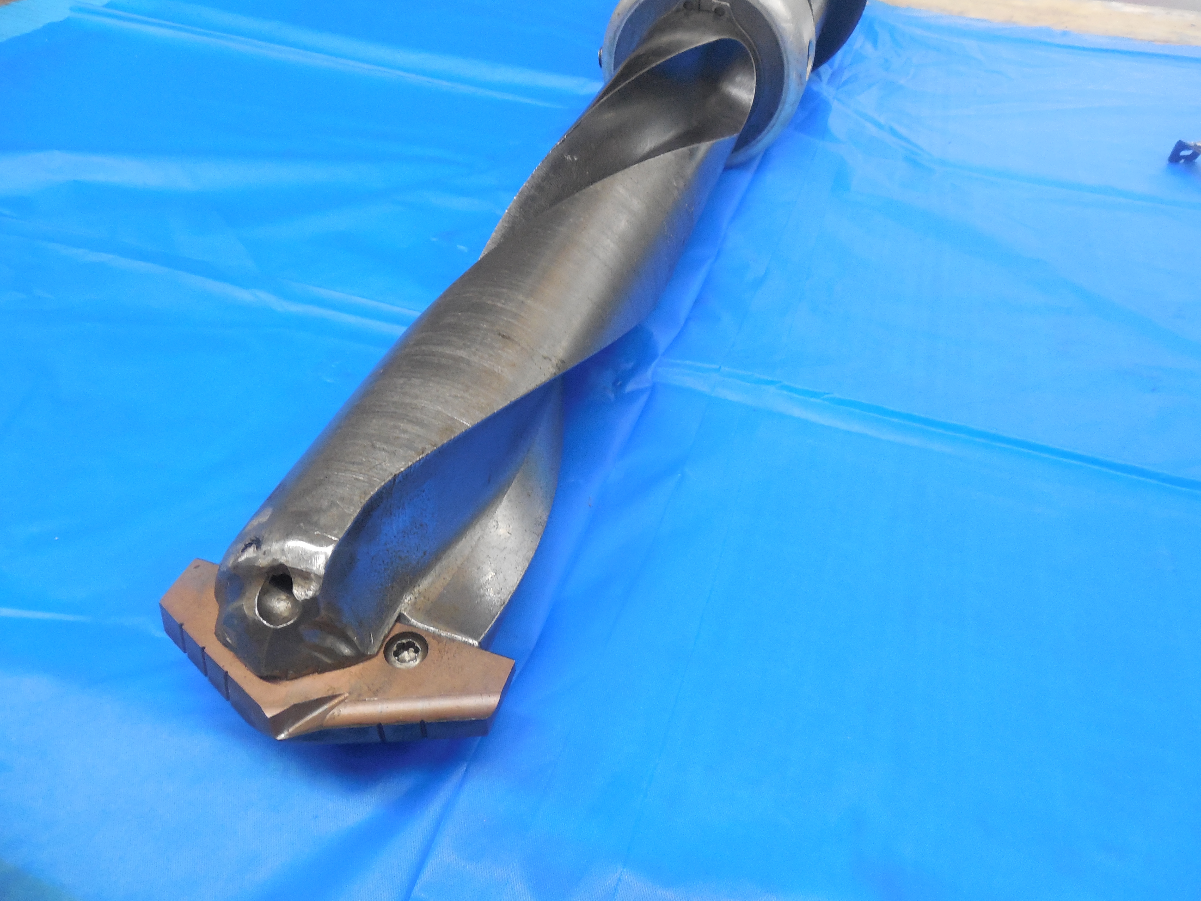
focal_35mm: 25
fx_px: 867
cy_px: 450
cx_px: 600
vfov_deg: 54.9
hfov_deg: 69.4
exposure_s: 1/30
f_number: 3.3
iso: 400
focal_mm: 4.5
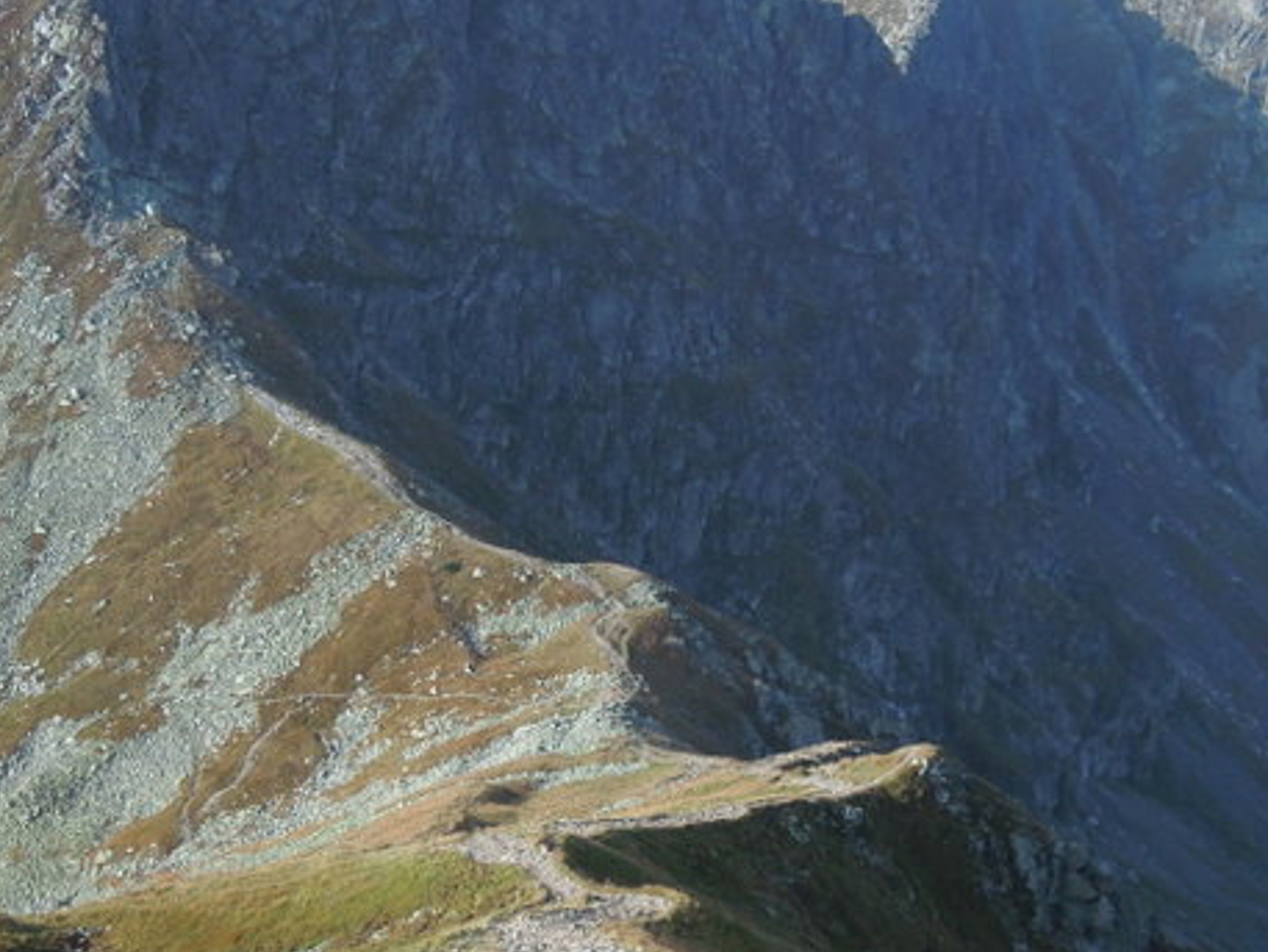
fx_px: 2565
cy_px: 411
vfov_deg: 21.0
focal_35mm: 70
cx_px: 566
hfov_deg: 27.8
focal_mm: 7.2
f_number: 2.6
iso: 200
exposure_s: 1/1250
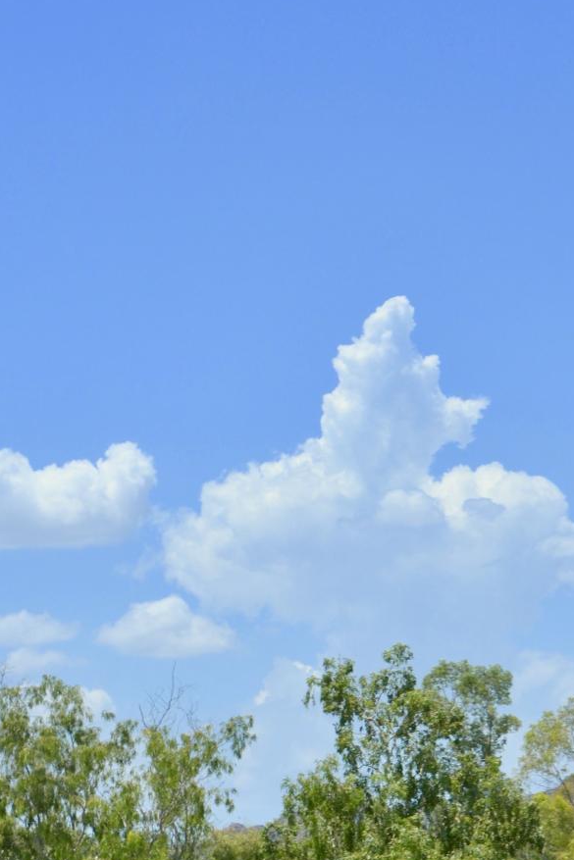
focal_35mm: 188
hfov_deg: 7.3
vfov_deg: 10.8
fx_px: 4498
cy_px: 944
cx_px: 417
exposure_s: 1/250
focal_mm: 55
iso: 100
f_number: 8
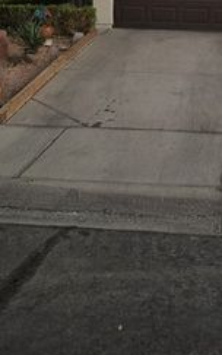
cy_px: -27
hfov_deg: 19.3
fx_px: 648
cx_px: 166
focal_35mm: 67
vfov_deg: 28.1
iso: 125
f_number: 1.8
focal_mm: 5.4
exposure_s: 1/40
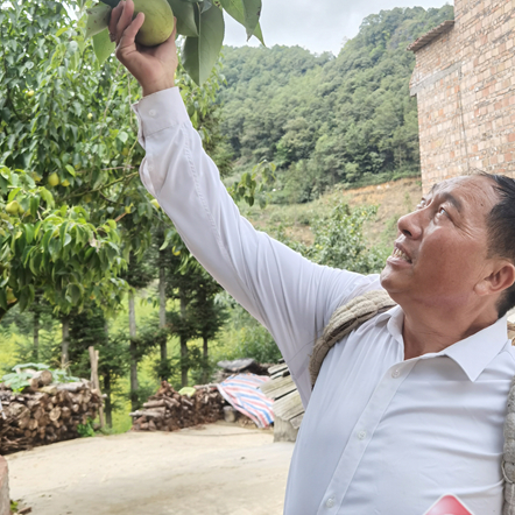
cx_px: 338
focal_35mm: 48
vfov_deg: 34.6
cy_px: 129
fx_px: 808
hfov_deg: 35.1
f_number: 1.9
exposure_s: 1/892
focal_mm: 6.71
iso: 50
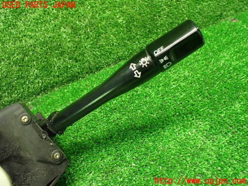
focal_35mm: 30
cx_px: 124
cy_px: 93
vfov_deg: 46.8
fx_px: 215
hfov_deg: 60.0
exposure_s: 1/60
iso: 800
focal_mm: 5.4
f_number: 2.3
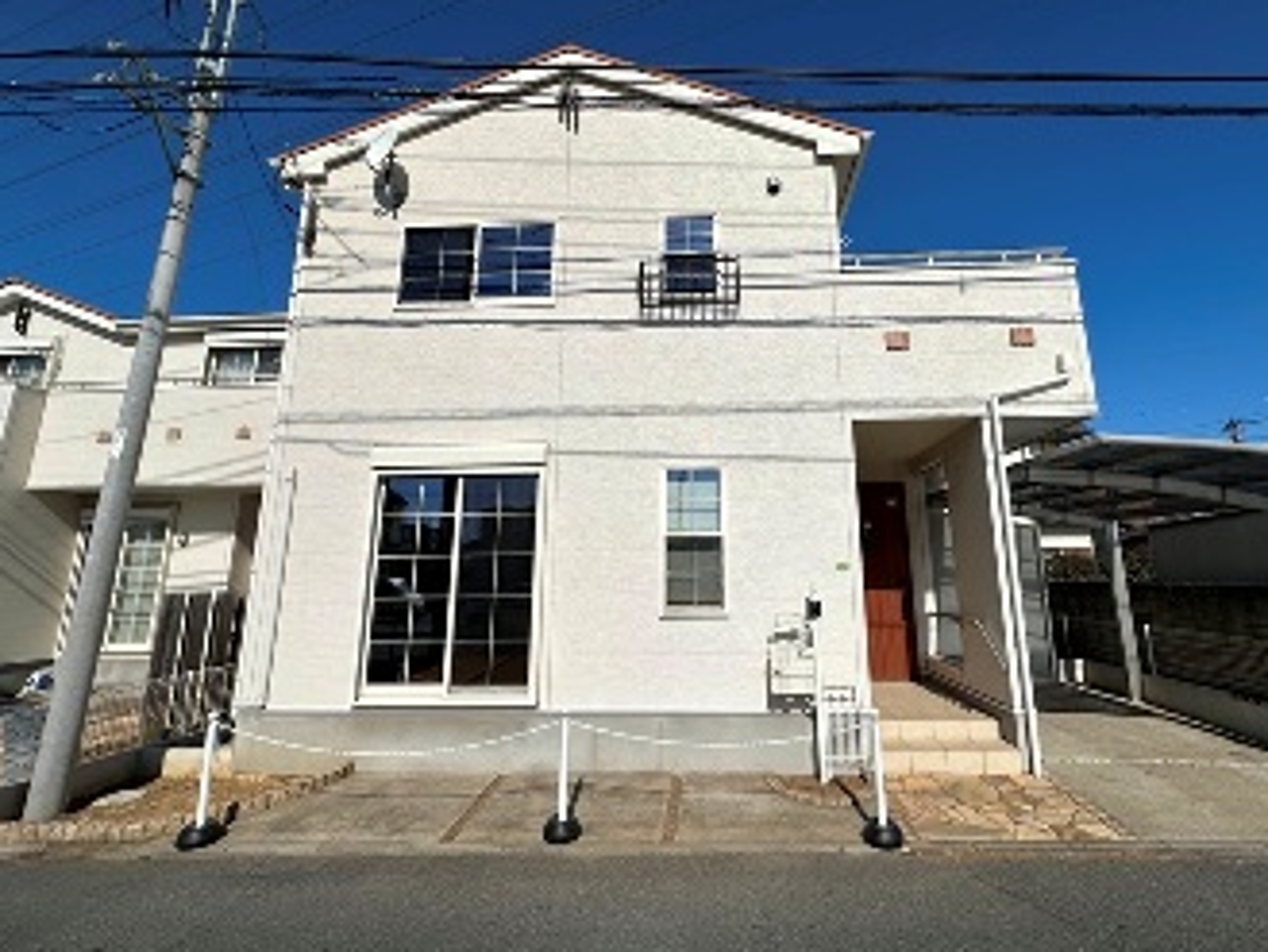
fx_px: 623
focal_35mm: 17
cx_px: 694
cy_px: 443
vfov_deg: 74.7
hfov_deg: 90.7
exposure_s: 1/7299
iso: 40
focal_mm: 2.22
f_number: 2.2
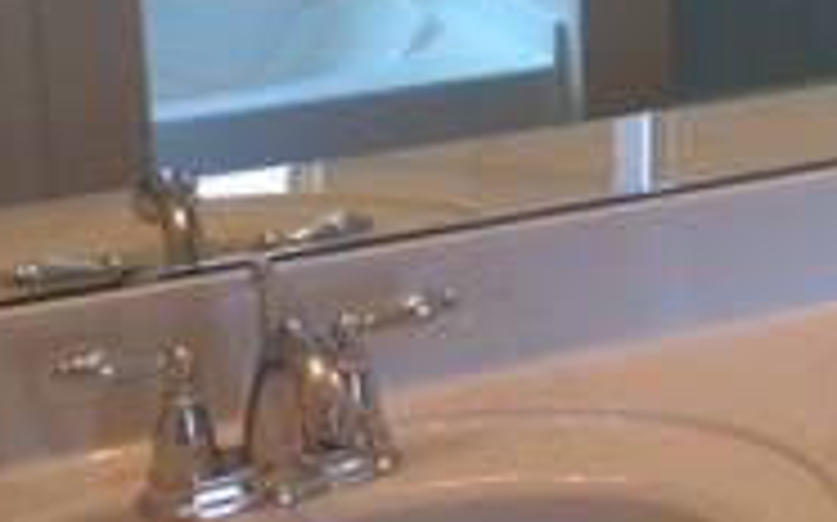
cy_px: -94
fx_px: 2417
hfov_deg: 18.5
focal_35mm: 106
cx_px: 1022
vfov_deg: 12.1
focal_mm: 4.15
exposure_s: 1/60
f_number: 2.2
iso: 40
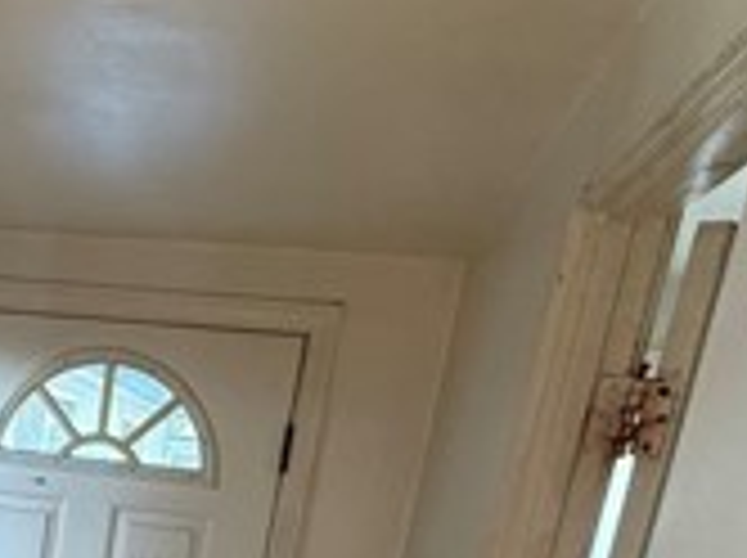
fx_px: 1164
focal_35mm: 54
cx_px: -45
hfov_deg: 32.0
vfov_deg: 23.1
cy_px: 778
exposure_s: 1/81
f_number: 2.2
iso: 320
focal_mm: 2.22
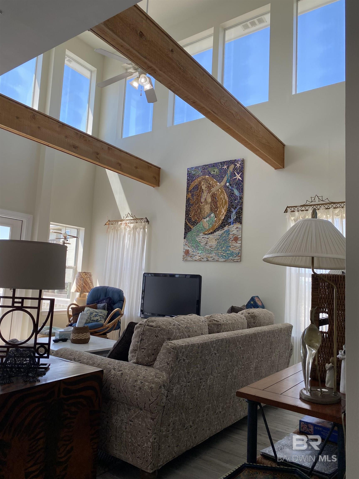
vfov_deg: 67.3
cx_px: 180
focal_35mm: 26
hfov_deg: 53.1
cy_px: 240
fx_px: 360
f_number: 1.8
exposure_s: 1/420
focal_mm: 4.25
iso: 32
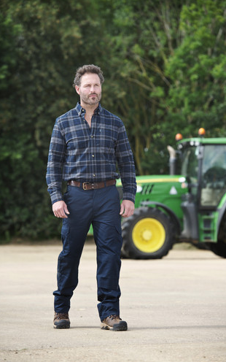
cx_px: 116
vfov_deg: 13.6
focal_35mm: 154
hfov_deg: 8.5
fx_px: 1518
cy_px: 181
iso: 100
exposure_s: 1/250
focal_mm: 150
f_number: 5
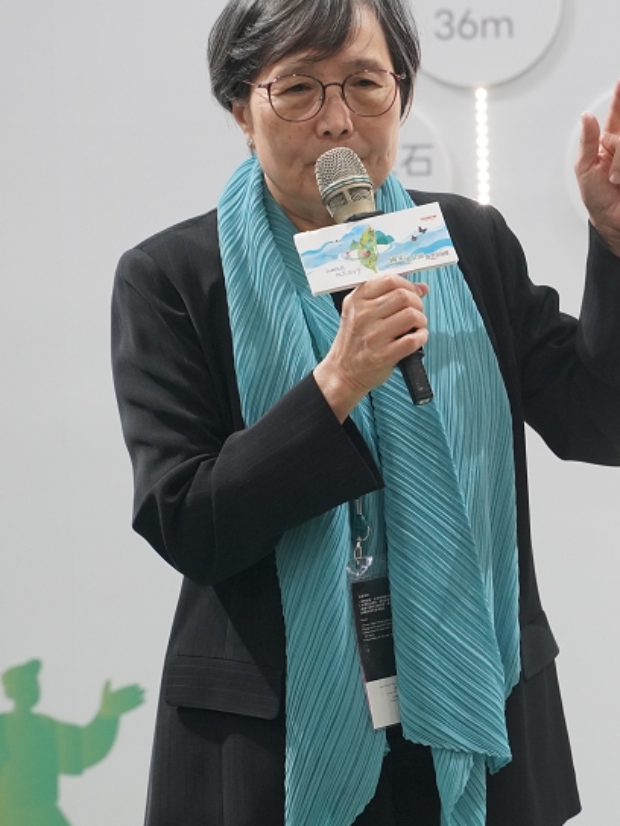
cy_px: 405
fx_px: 3797
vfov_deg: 12.4
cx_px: 503
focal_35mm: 159
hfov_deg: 9.3
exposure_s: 1/160
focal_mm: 75
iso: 2500
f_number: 4
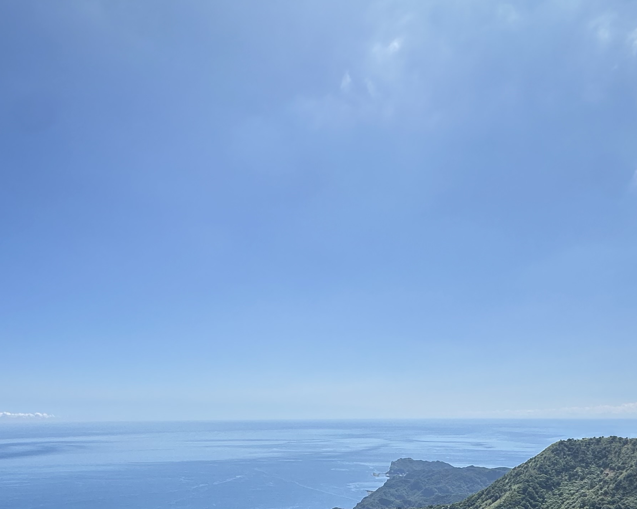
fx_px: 584
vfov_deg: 42.0
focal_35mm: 31
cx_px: 246
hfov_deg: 56.6
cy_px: 486
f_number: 2.2
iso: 50
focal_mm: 2.22
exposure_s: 1/2959
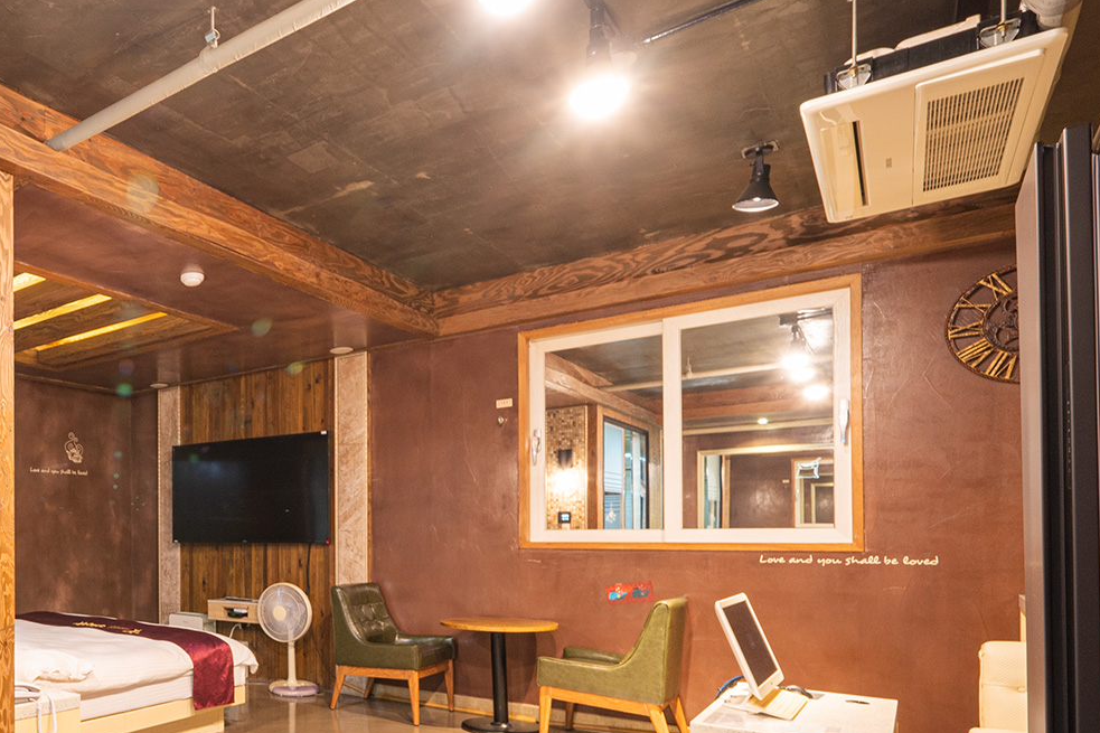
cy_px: 527
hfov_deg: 59.9
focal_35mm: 25
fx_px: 764
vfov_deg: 49.7
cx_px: 95
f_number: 10
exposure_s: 2
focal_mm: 12
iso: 160
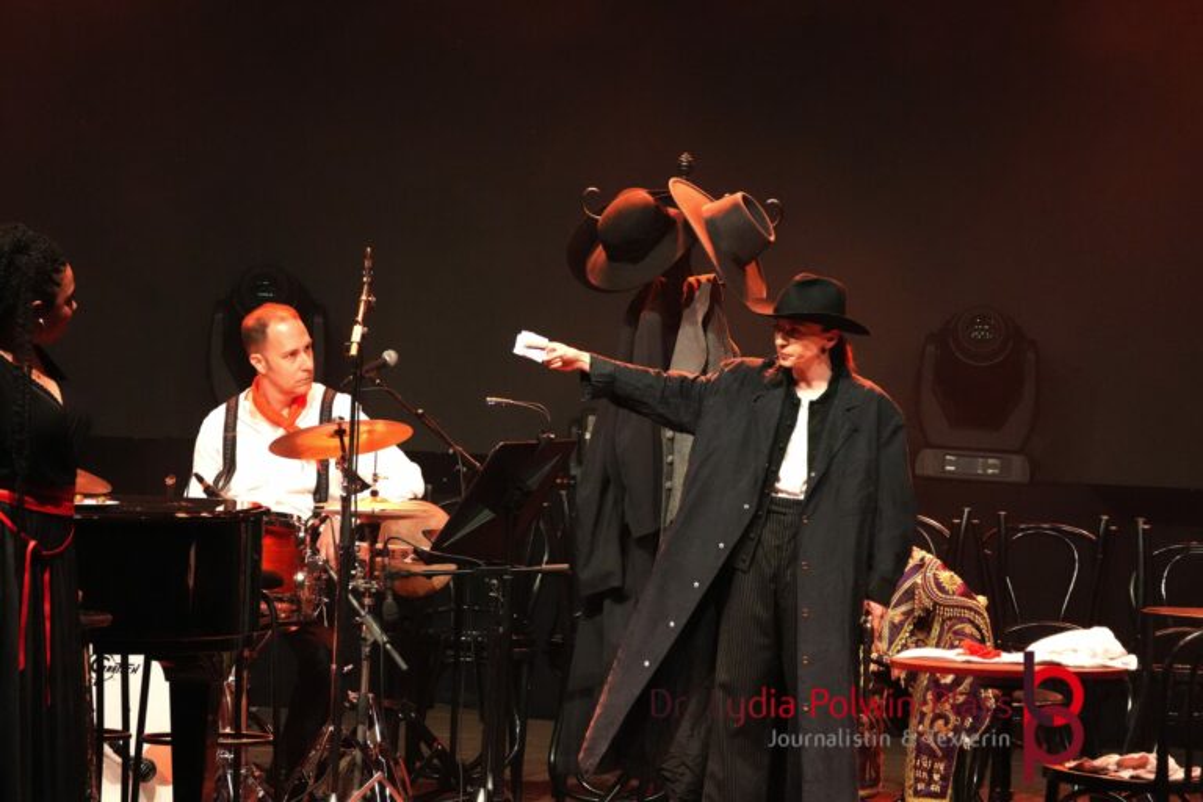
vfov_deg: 4.3
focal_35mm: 321
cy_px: 401
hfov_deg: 6.4
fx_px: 10726
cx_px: 602
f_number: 6.3
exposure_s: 1/100
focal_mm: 214
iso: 6400
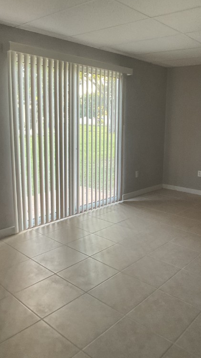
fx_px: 407
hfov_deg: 27.4
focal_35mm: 43
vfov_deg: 47.4
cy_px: 176
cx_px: 145
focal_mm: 3
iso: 160
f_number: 1.8
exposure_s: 1/60
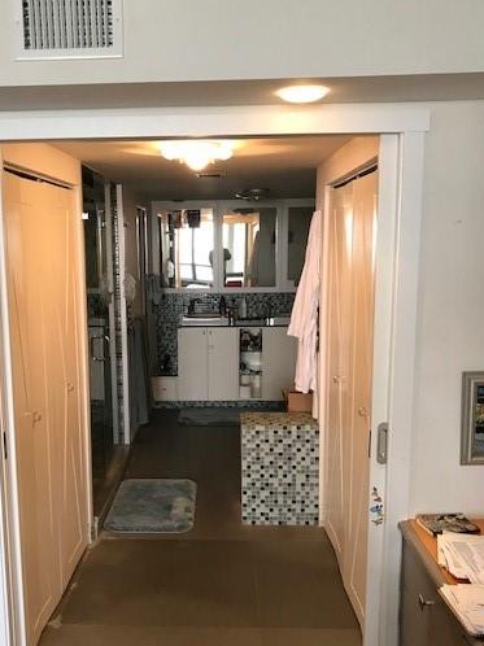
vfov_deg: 51.3
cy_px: 355
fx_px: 672
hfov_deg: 39.4
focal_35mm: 36
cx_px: 187
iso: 40
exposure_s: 1/30
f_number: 1.8
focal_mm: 3.99
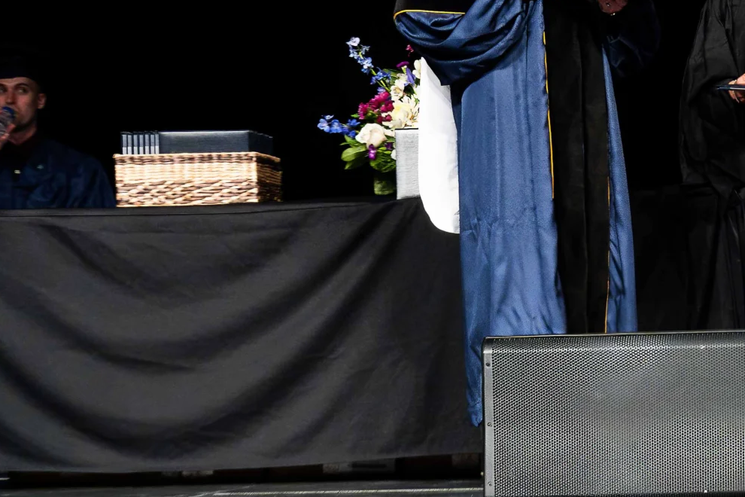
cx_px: 700
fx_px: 4615
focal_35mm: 223
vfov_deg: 6.2
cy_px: 93
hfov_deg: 9.2
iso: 5000
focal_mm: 77
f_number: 8
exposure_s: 1/160
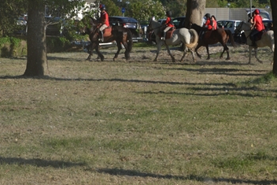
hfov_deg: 13.7
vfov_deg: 9.1
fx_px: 1154
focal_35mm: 150
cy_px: 36
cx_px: 174
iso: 200
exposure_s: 1/200
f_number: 13
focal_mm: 55
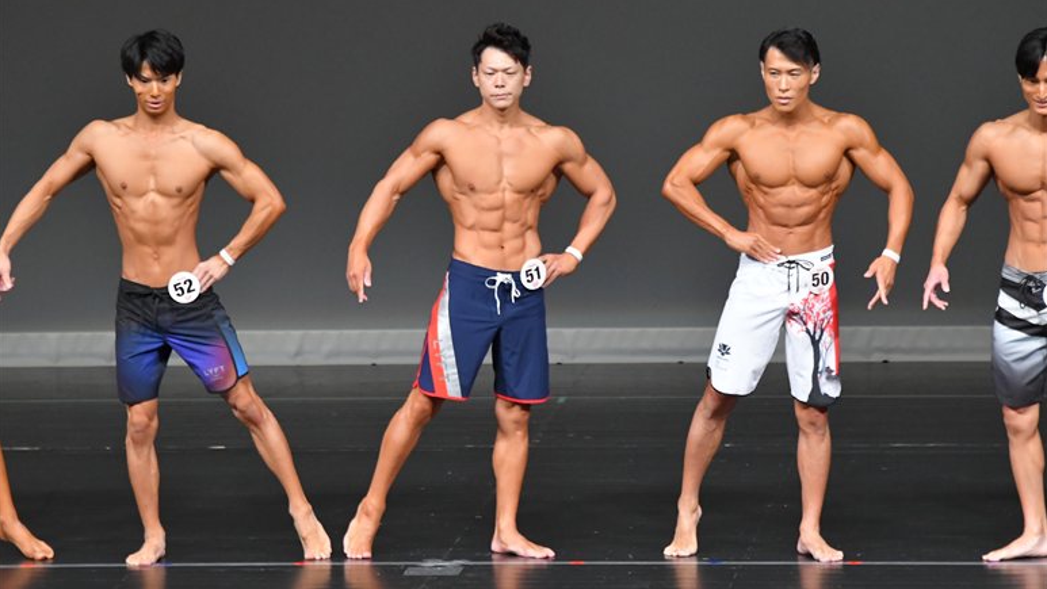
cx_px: 524
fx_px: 8746
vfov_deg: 3.9
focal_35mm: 315
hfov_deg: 6.9
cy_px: 291
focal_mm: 200
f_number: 5.6
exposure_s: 1/400
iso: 4000
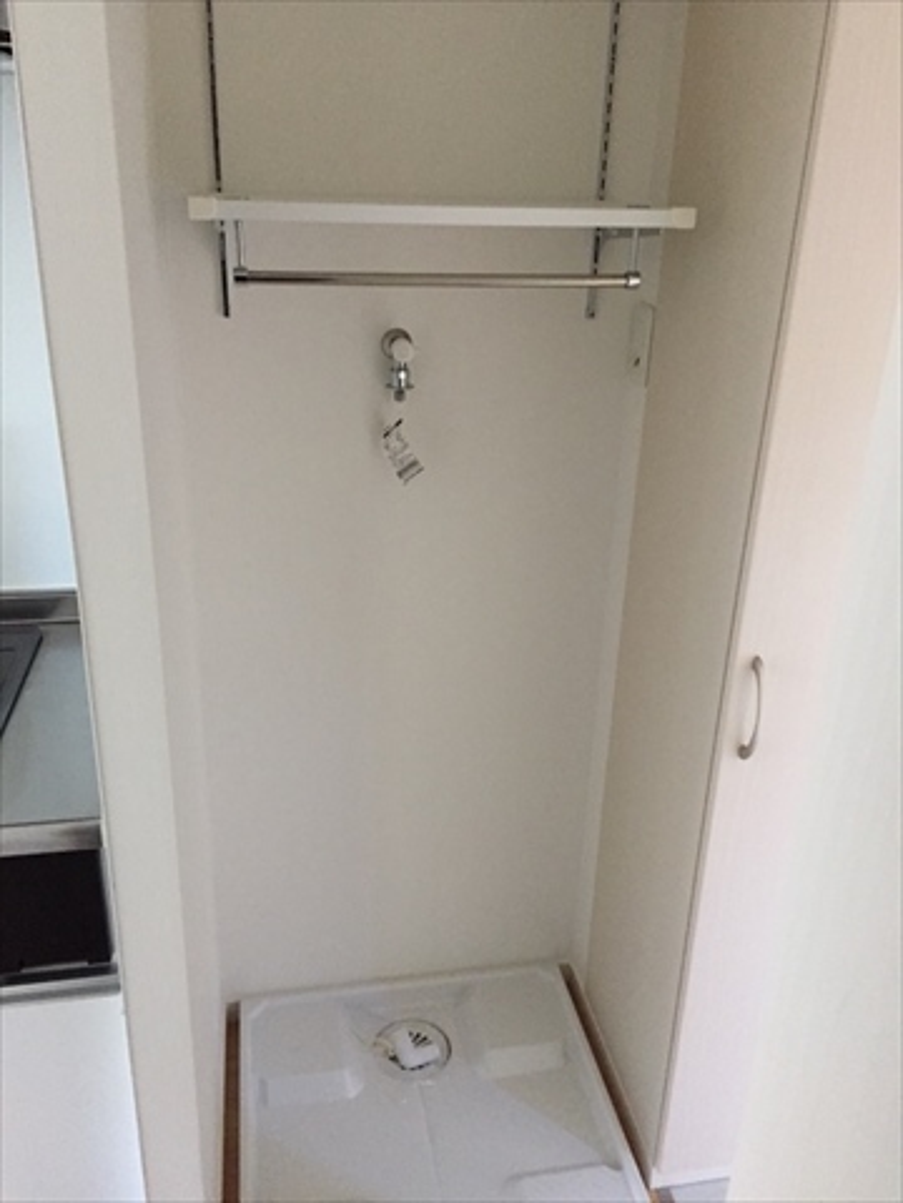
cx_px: 452
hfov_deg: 48.2
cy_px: 602
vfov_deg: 61.7
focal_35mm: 29
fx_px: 1009
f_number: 2.2
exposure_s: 1/30
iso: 250
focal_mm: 4.15
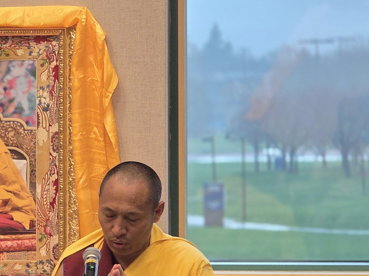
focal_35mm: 326
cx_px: -92
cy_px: 237
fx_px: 3475
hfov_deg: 6.0
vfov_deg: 4.6
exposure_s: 1/60
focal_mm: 18.6
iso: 320
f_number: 3.4
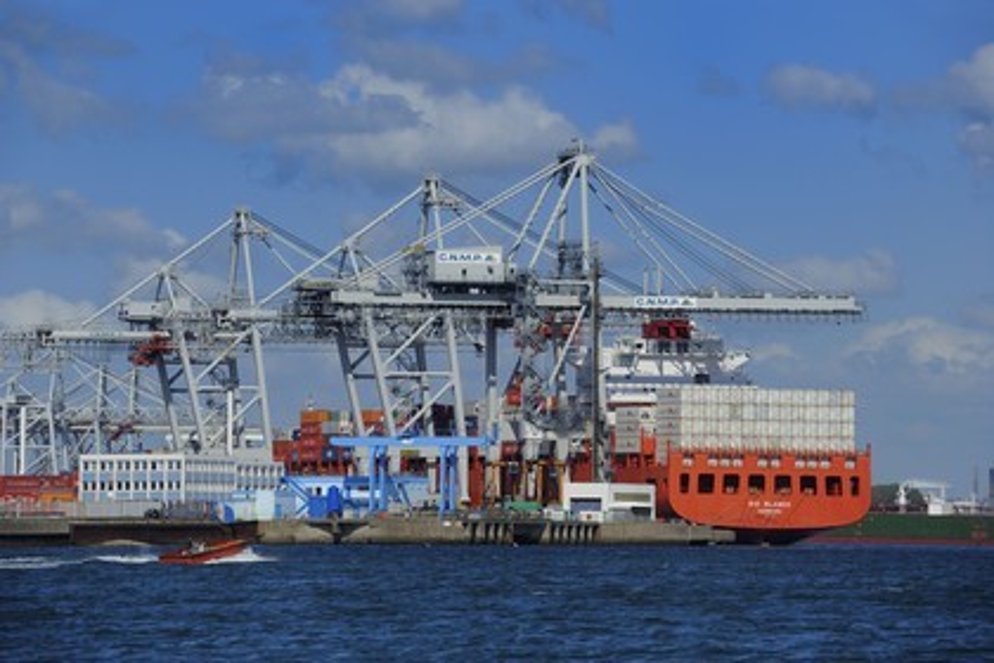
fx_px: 5522
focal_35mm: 200
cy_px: 332
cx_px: 497
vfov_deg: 6.9
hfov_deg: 10.3
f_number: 10
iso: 200
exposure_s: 1/640
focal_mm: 200
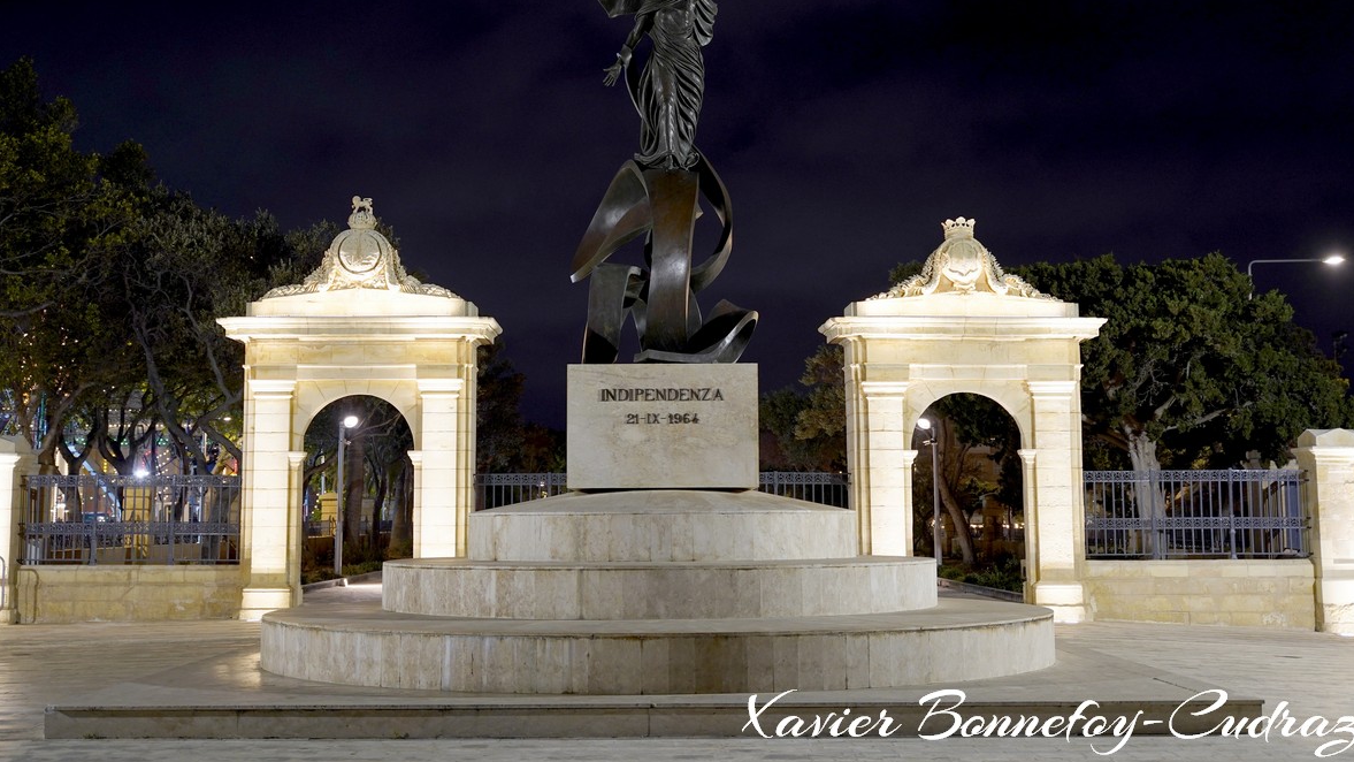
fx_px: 1687
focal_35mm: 47
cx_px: 686
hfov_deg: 43.7
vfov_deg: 25.4
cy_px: 308
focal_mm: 44
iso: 800
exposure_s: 1/30
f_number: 2.8
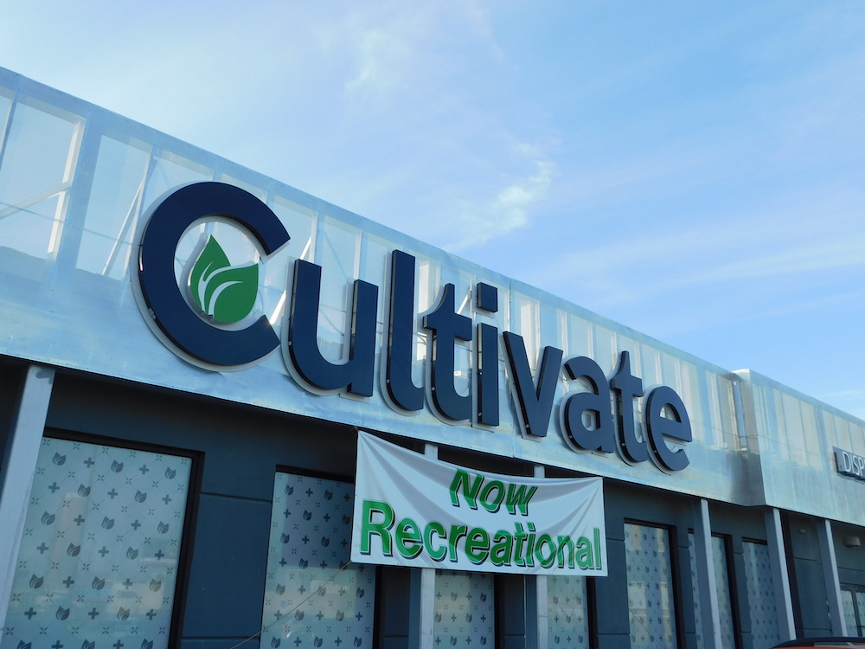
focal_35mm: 30
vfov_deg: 46.8
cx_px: 432
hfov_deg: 60.0
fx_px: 750
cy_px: 324
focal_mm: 5.3
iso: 125
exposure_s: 1/500
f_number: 3.2
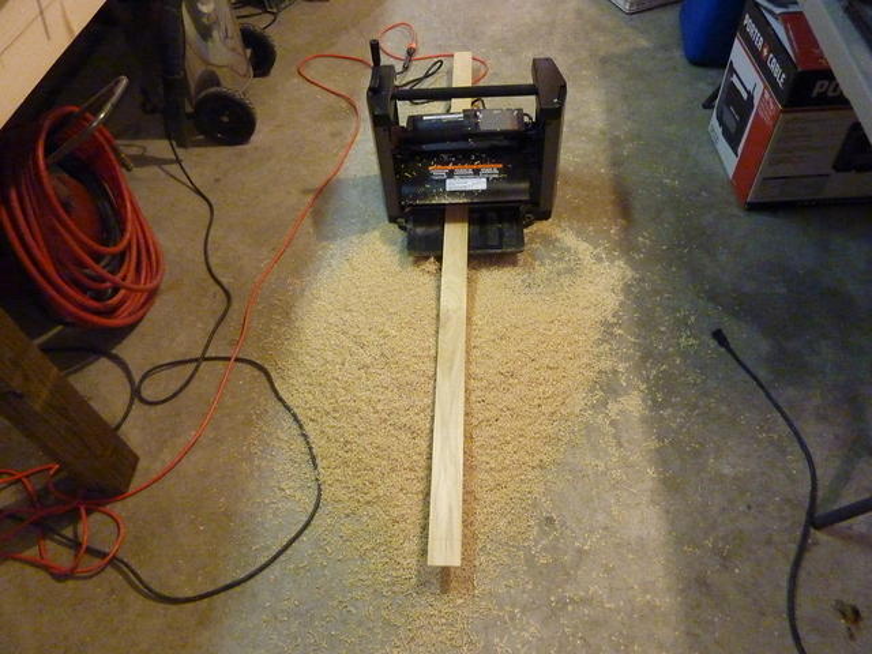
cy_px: 327
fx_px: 630
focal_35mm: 25
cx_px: 436
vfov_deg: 54.9
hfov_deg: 69.4
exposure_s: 1/20
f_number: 3.3
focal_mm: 4.1
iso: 800
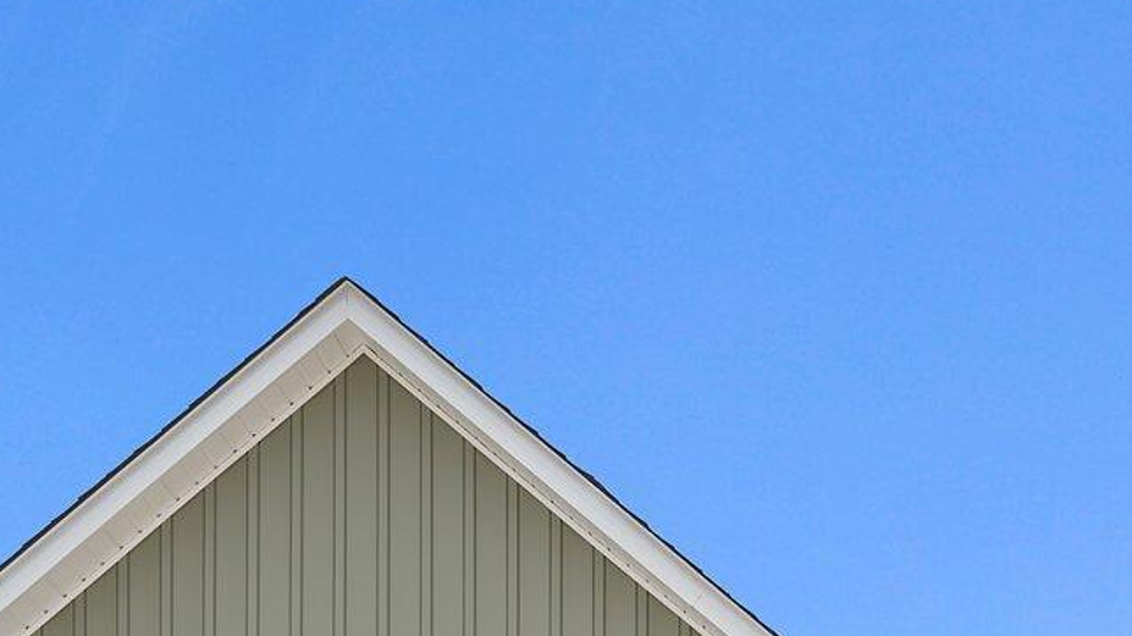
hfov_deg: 20.8
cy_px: 1146
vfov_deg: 11.3
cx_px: 1072
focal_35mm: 100
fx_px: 3001
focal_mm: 30
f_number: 7.1
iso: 64
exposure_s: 1/320
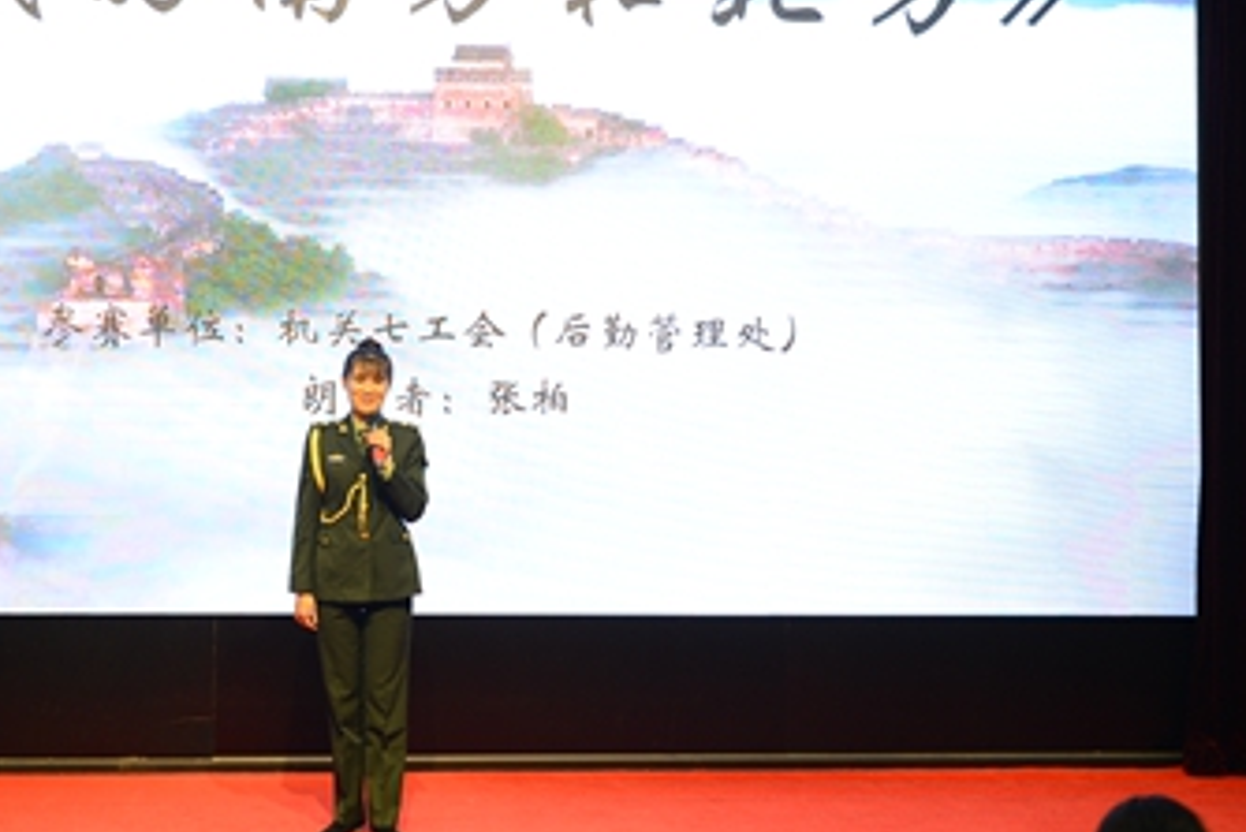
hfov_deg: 32.5
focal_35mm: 61
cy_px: 317
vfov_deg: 22.2
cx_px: 392
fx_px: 2112
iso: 500
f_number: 2.8
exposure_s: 1/80
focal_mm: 34
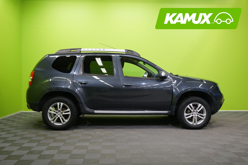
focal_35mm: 34
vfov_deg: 38.9
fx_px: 234
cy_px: 82
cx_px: 124
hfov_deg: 55.8
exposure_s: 1/30
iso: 500
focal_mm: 34
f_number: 5
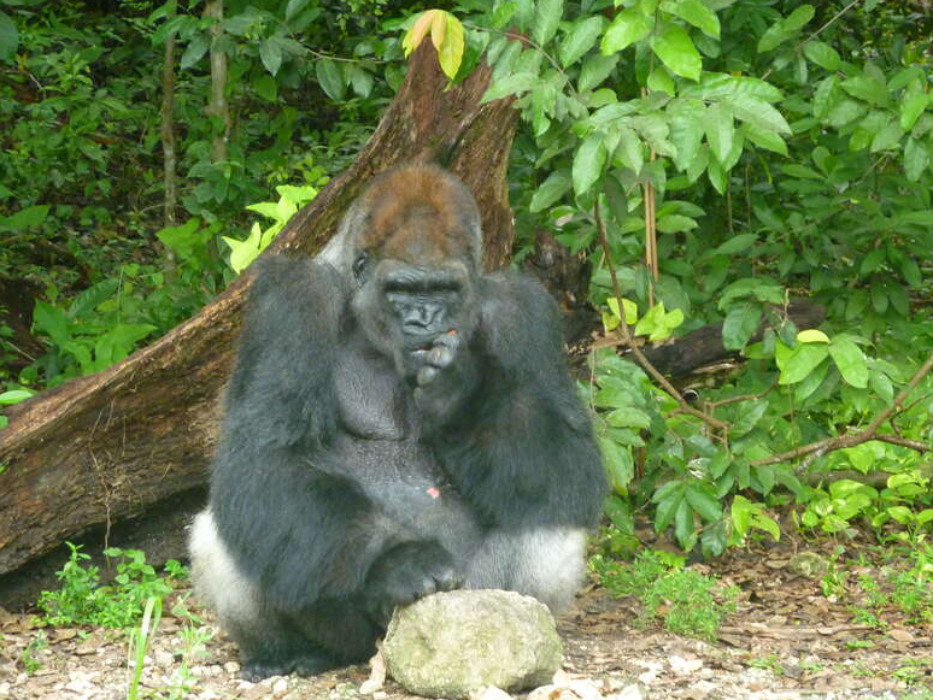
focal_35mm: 217
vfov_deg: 6.9
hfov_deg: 9.1
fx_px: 5851
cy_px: 355
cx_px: 462
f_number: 4.6
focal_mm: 34.4
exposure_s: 1/60
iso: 400
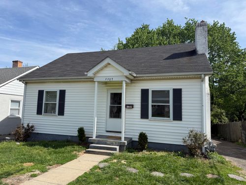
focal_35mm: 24
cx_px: 123
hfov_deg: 71.6
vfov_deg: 56.8
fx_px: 171
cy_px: 92
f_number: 1.78
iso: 80
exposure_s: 1/4167
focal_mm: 6.76
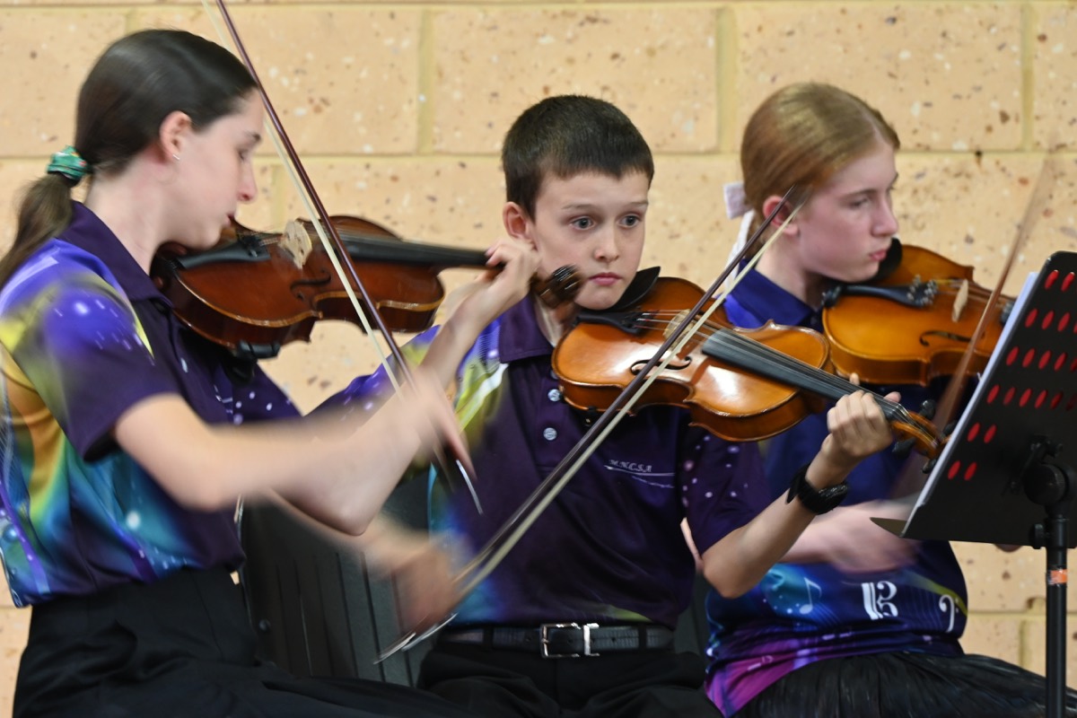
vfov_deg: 3.8
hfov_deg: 5.7
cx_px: 538
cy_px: 359
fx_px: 10769
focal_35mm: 360
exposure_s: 1/5
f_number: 8
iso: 1250
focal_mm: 240
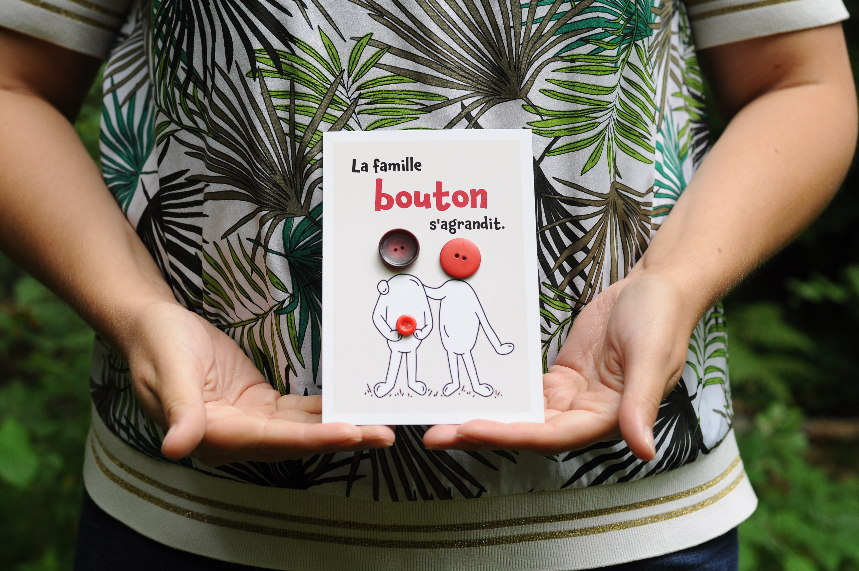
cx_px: 430
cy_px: 286
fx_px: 1251
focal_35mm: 52
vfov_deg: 25.7
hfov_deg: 37.9
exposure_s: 1/90
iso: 320
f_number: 4
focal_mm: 35
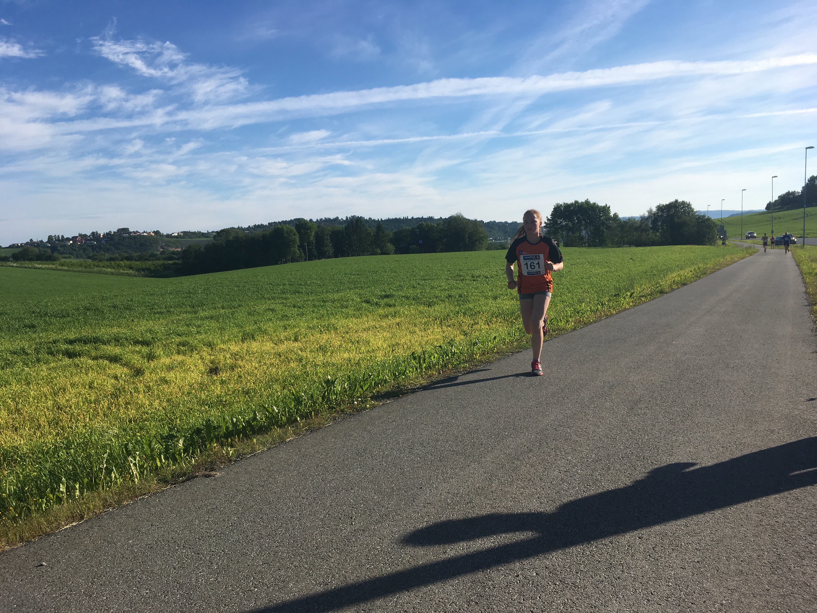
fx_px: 684
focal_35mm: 29
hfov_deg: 61.7
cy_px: 306
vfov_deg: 48.2
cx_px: 408
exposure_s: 1/1923
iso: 25
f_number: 2.2
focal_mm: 4.15
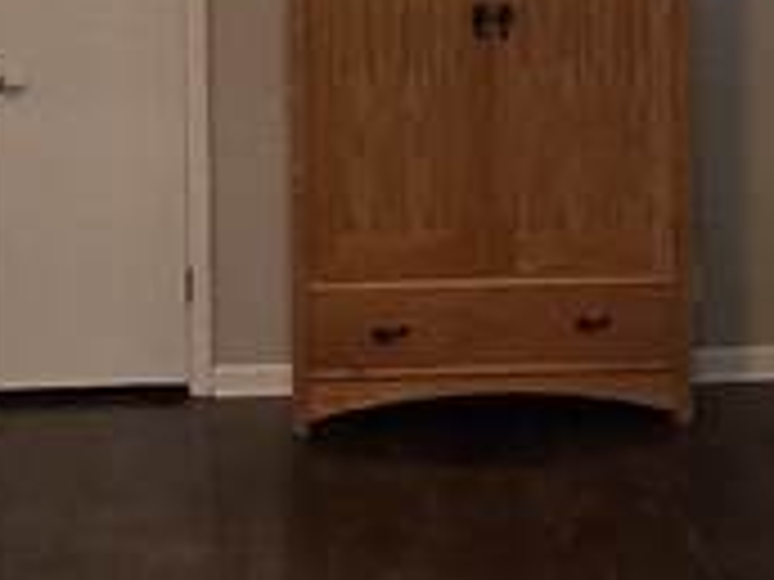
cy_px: -130
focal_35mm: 97
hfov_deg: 20.1
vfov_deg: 14.7
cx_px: 544
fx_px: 2169
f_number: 2.2
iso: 250
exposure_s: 1/60
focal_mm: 2.2
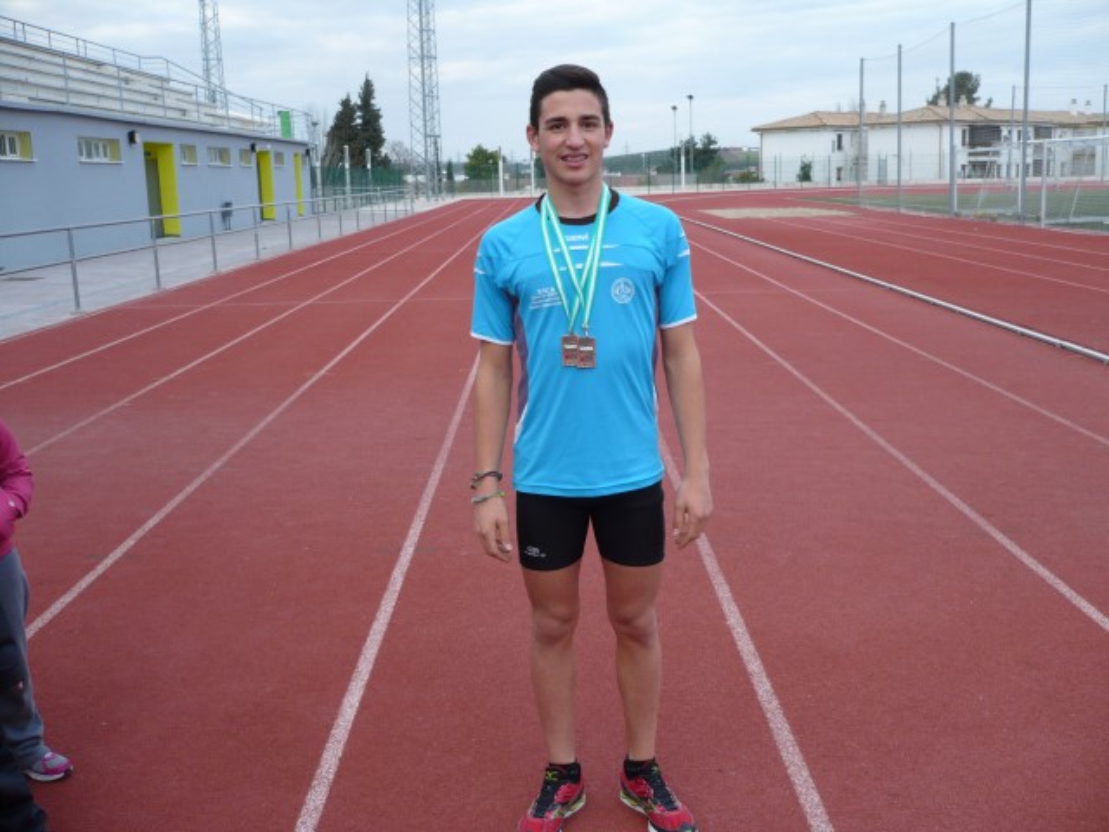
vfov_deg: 40.7
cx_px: 554
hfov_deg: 52.6
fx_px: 1121
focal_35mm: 35
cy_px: 416
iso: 100
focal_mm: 5.8
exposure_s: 1/160
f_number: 2.8
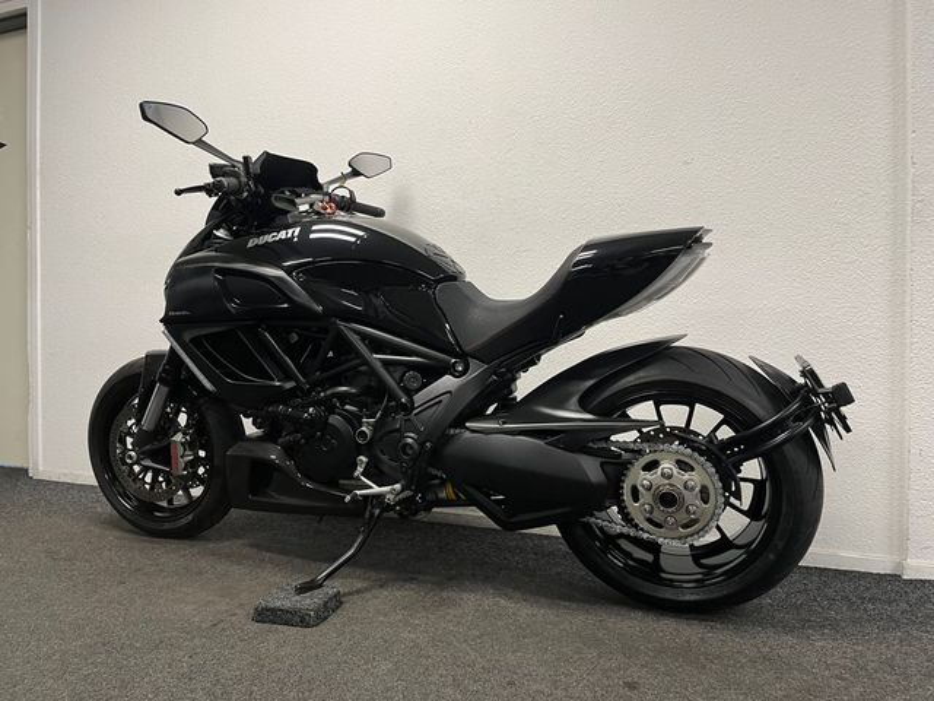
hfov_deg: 67.3
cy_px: 350
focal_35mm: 26
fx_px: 702
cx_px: 467
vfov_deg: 53.1
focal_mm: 5.1
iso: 80
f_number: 1.6
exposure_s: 1/50
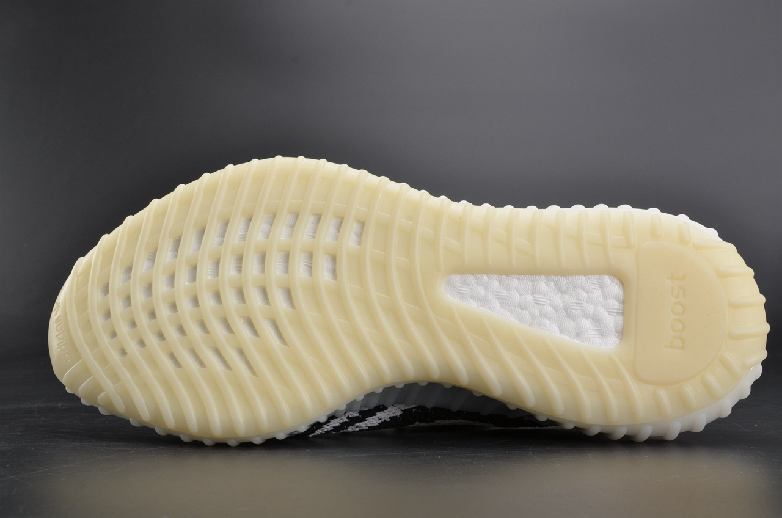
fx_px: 911
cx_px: 391
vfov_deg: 31.8
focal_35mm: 42
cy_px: 259
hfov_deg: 46.5
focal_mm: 28
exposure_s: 1/100
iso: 125
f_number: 13
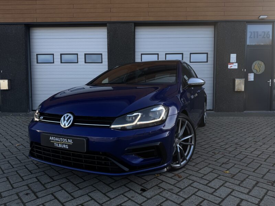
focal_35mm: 24
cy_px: 103
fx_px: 191
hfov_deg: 71.6
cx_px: 138
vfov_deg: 56.8
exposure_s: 1/1488
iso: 80
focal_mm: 6.76
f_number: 1.78
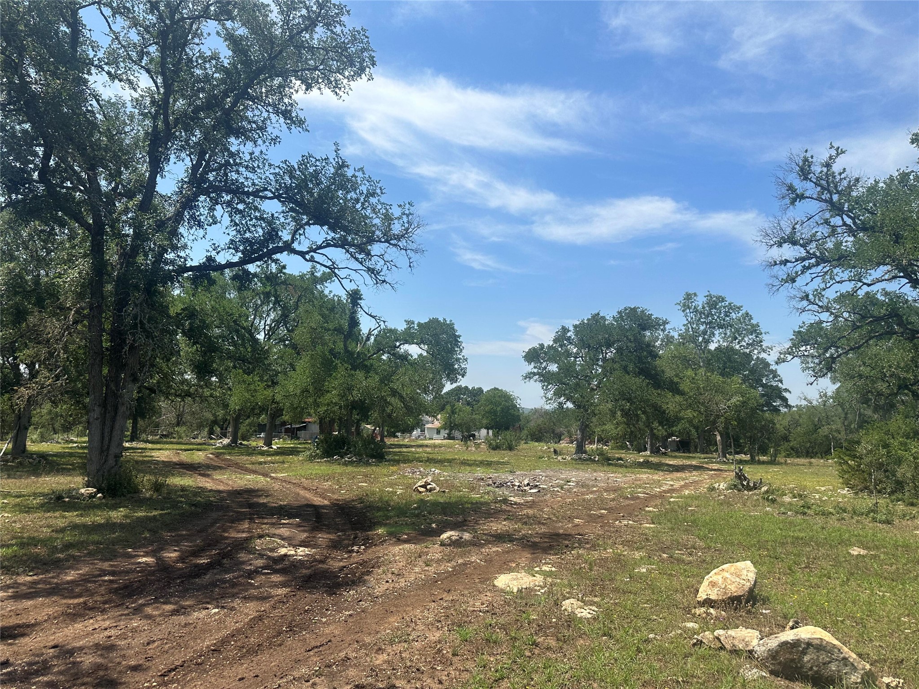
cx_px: 460
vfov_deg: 56.8
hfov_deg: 71.6
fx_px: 637
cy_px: 344
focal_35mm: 24
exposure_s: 1/5000
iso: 80
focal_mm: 6.86
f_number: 1.78
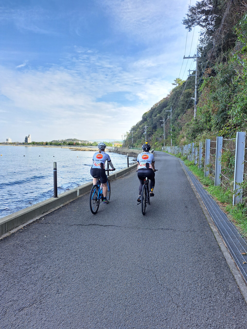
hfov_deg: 56.8
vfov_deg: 71.6
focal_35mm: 24
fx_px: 228
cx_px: 124
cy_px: 164
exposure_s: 1/362
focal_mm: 5.23
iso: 50
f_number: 1.8
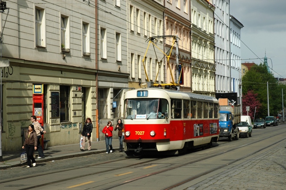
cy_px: 95
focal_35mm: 75
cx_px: 143
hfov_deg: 27.0
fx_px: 596
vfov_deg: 18.2
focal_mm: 50
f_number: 9
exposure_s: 1/640
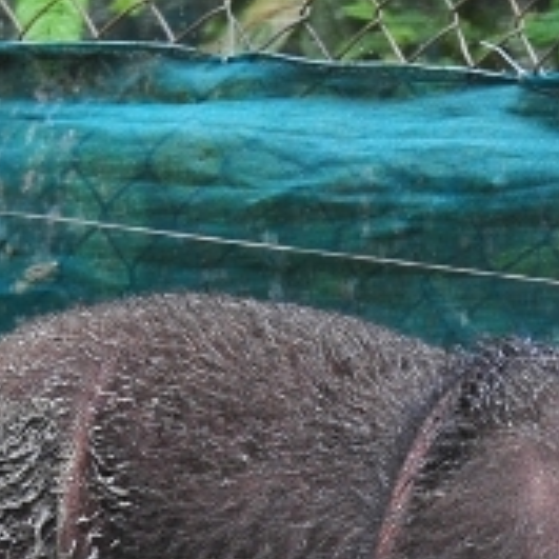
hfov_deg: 1.8
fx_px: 17886
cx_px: 592
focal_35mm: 979
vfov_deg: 1.8
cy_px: 685
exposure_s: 1/320
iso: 1600
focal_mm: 200
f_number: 7.1
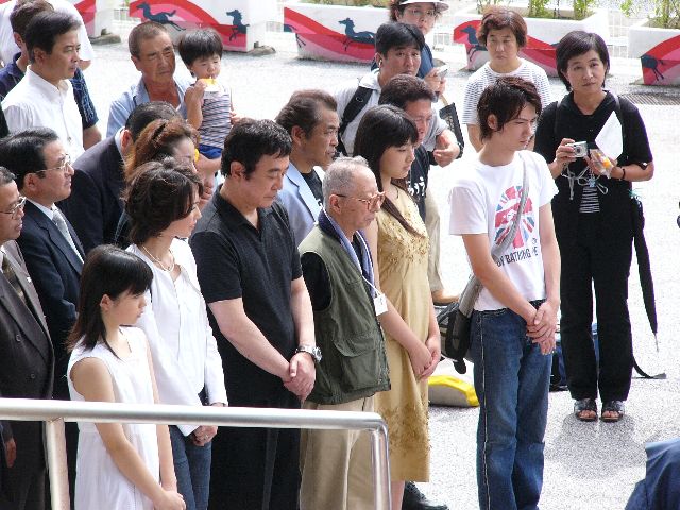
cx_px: 340
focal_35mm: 221
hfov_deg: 9.0
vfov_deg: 6.7
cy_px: 255
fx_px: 4341
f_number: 2.8
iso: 100
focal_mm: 36.7
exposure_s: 1/500
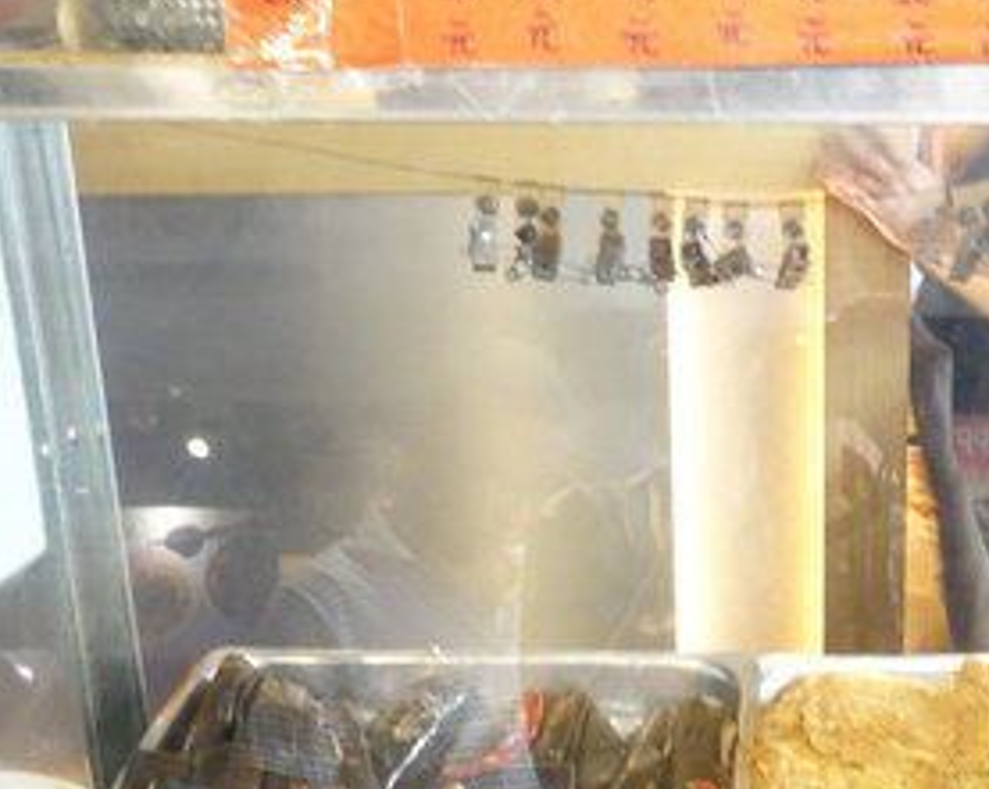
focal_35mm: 59
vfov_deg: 25.3
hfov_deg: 31.2
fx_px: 1725
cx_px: 782
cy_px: 635
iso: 1250
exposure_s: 1/4
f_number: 9
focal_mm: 10.91
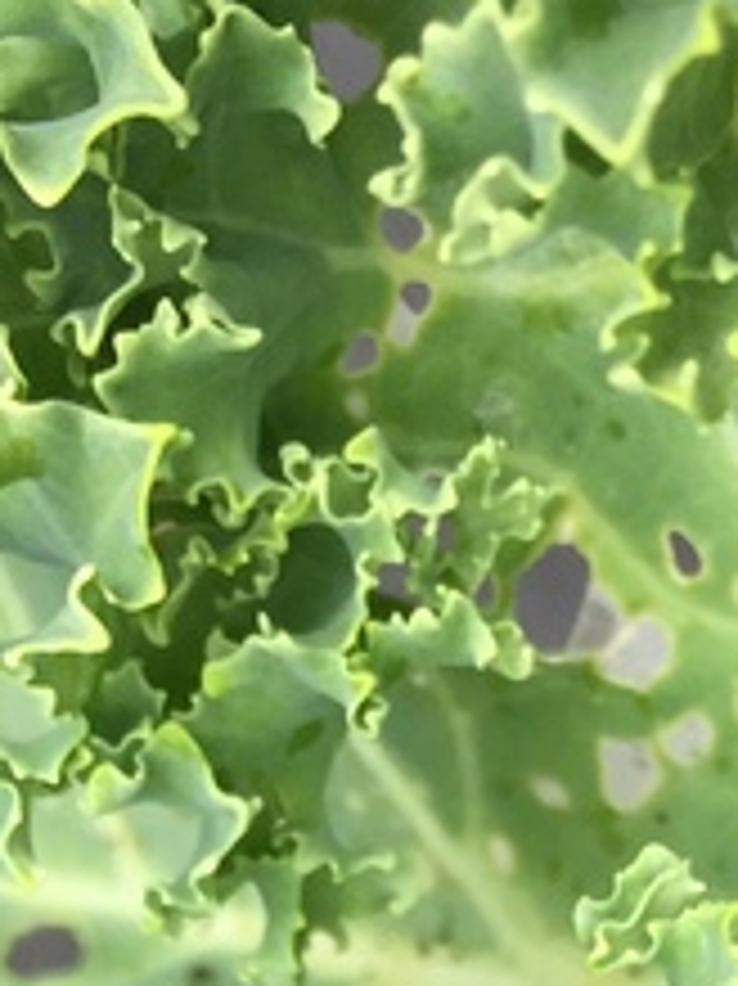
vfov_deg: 15.8
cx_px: 459
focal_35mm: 106
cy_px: 1769
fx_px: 3016
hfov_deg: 13.9
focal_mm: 4.15
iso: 50
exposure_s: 1/120
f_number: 2.2
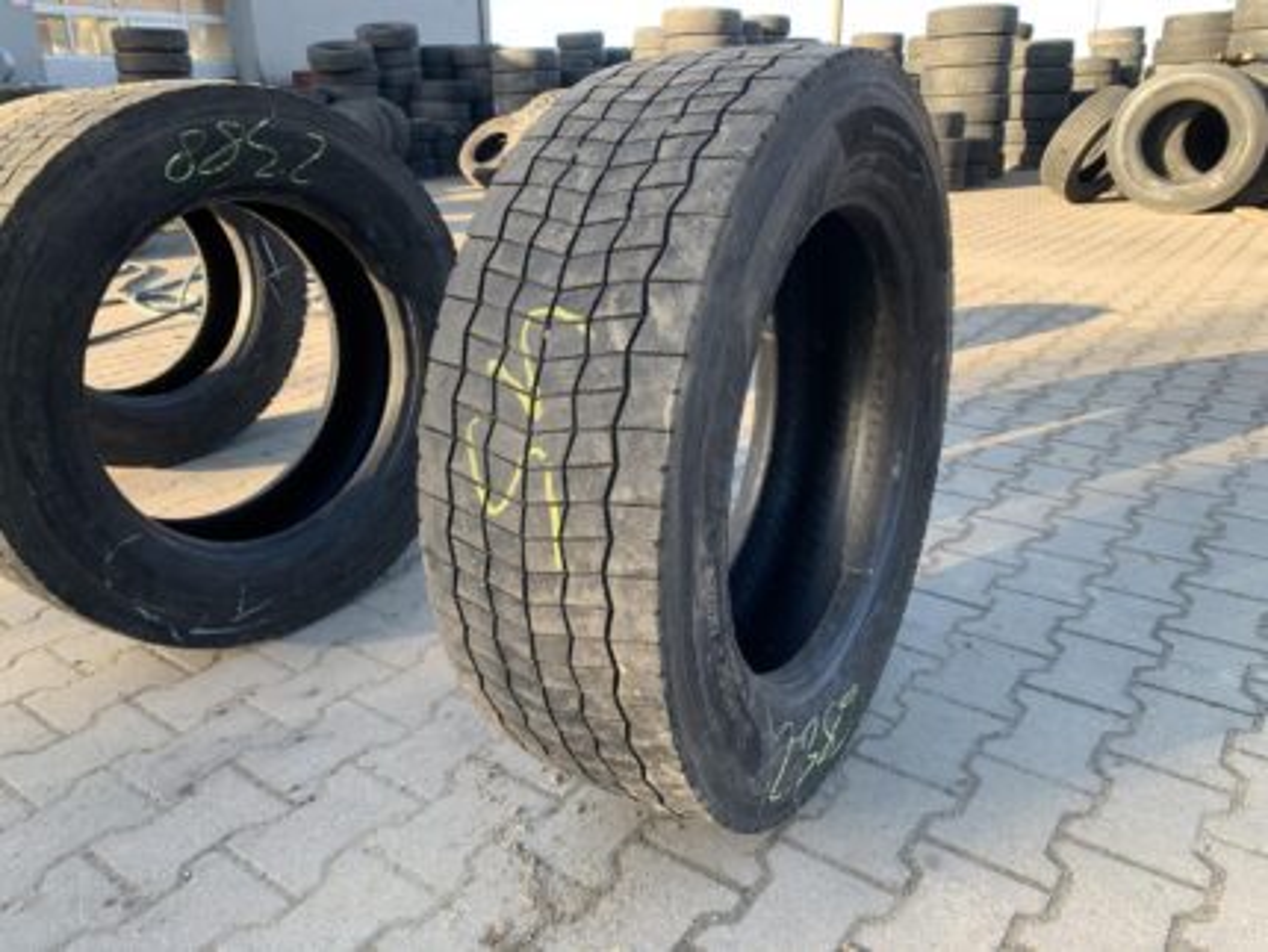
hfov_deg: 67.3
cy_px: 476
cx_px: 634
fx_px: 953
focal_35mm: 26
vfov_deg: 53.1
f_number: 1.8
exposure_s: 1/124
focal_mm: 4.25
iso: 25
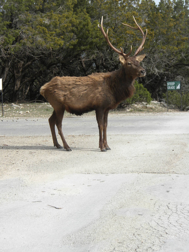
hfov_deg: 14.8
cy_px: 126
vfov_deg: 19.6
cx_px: 94
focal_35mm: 100
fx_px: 728
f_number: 5.1
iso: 90
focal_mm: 17.7
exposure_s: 1/433
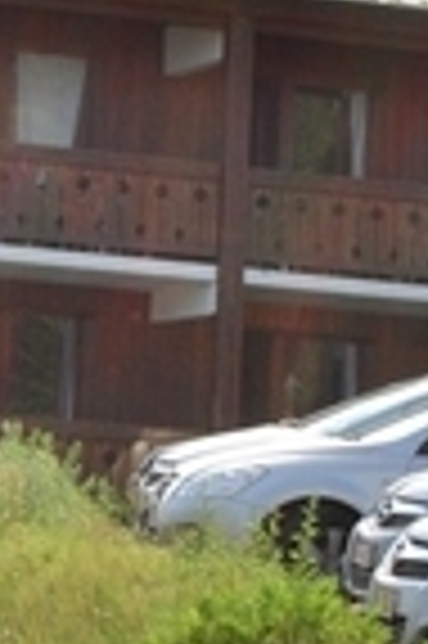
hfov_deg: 5.6
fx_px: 4272
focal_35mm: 239
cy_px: 227
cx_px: -433
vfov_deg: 8.6
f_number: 11
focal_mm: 38
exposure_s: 1/200
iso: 100
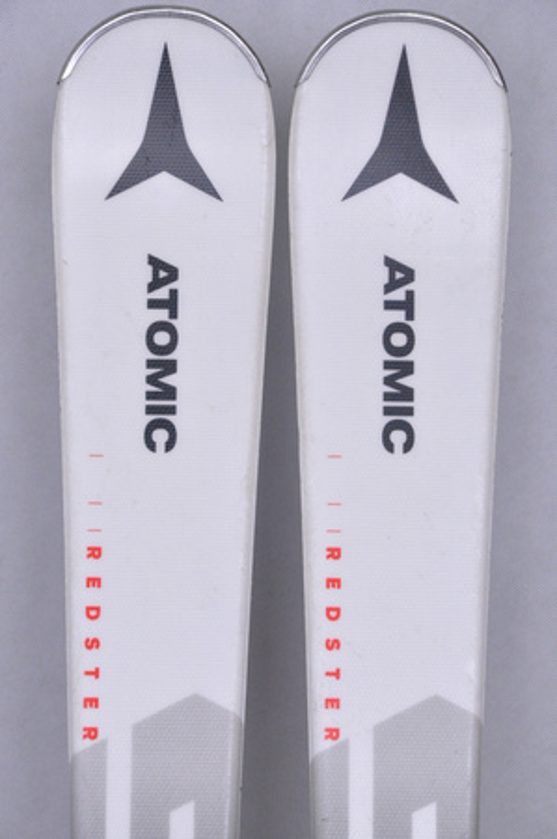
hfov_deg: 8.7
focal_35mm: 158
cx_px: 278
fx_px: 3663
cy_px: 420
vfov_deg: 13.1
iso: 3200
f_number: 9.5
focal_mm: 105
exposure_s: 1/125
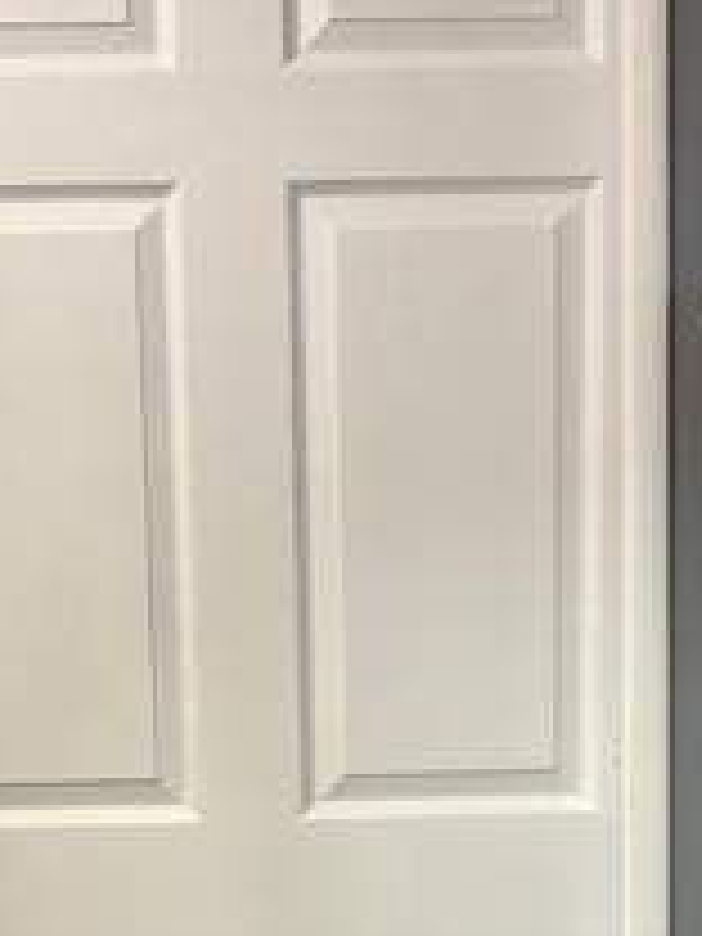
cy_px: 846
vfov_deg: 23.7
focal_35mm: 80
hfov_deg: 18.4
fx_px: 2163
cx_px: 315
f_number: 1.6
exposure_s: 1/40
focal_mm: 5.96
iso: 500
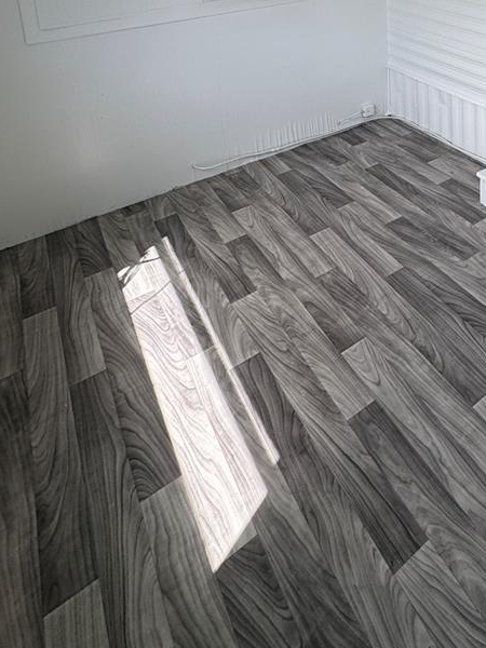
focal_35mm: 28
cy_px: 8
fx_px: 524
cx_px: 414
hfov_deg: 46.1
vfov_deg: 51.5
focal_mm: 2.22
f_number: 2.2
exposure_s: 1/195
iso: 40
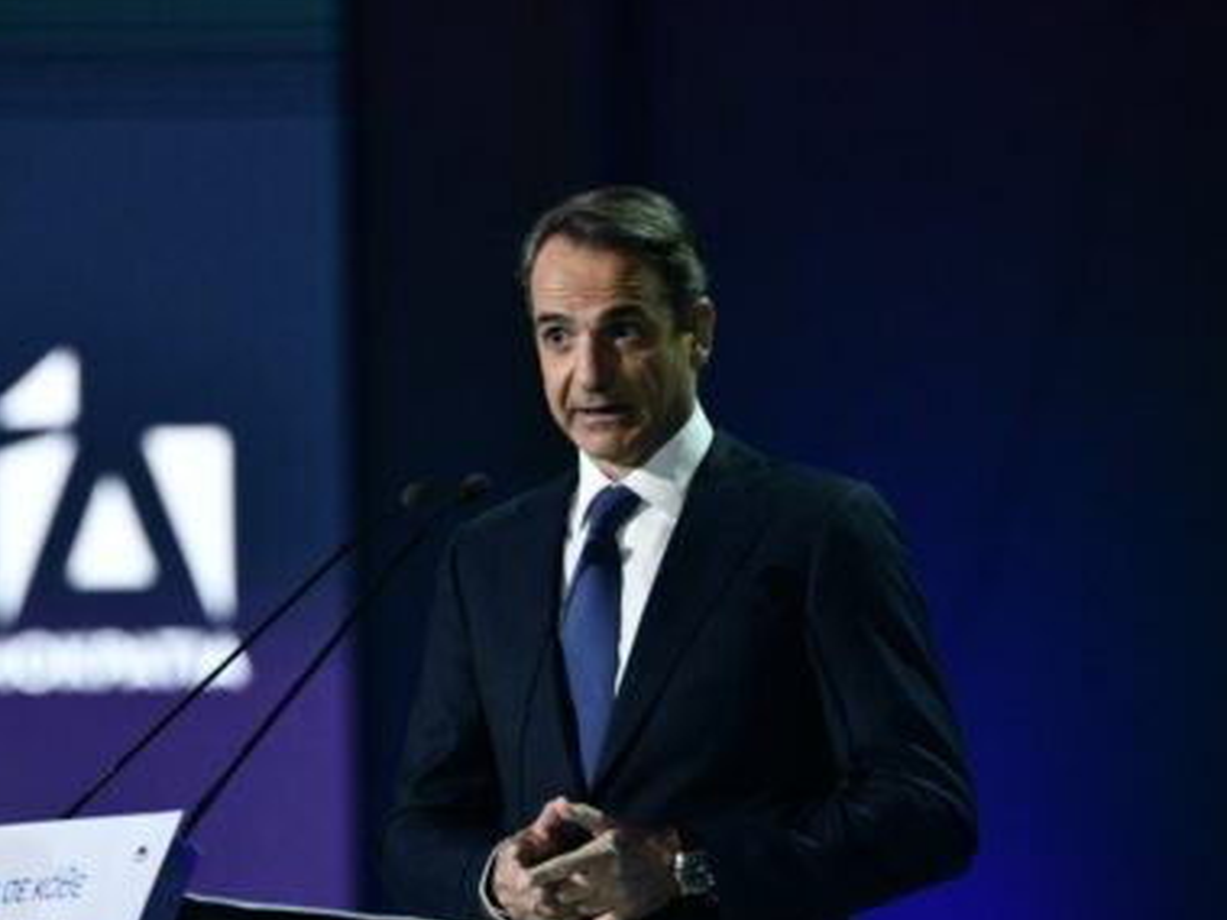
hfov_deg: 4.8
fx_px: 14564
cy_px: 466
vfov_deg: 3.6
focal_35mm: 411
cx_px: 499
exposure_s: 1/500
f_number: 5
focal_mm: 270
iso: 4000
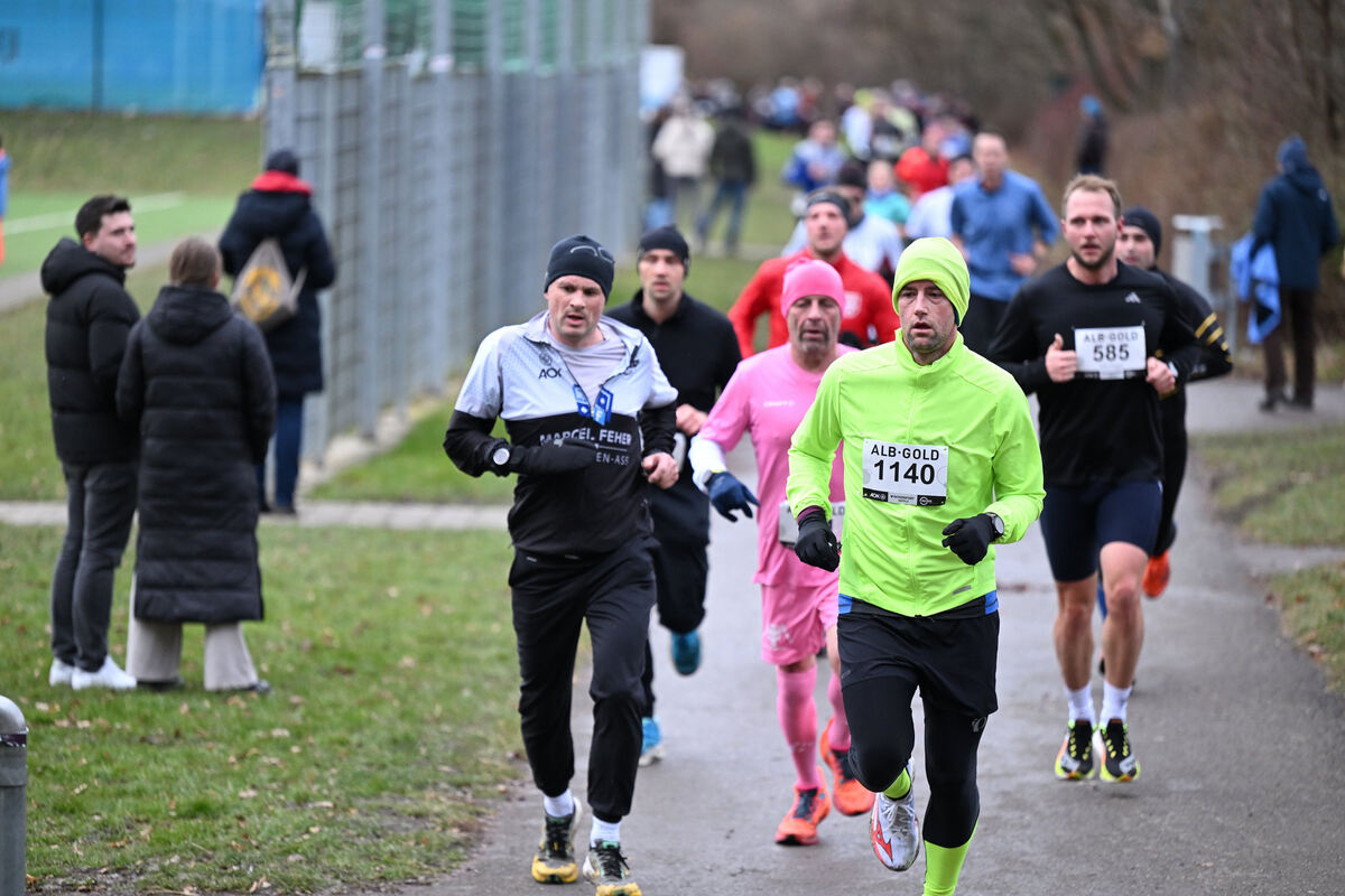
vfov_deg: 8.3
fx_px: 6164
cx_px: 672
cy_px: 448
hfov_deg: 12.5
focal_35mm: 165
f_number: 2.8
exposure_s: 1/1250
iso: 1600
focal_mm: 165
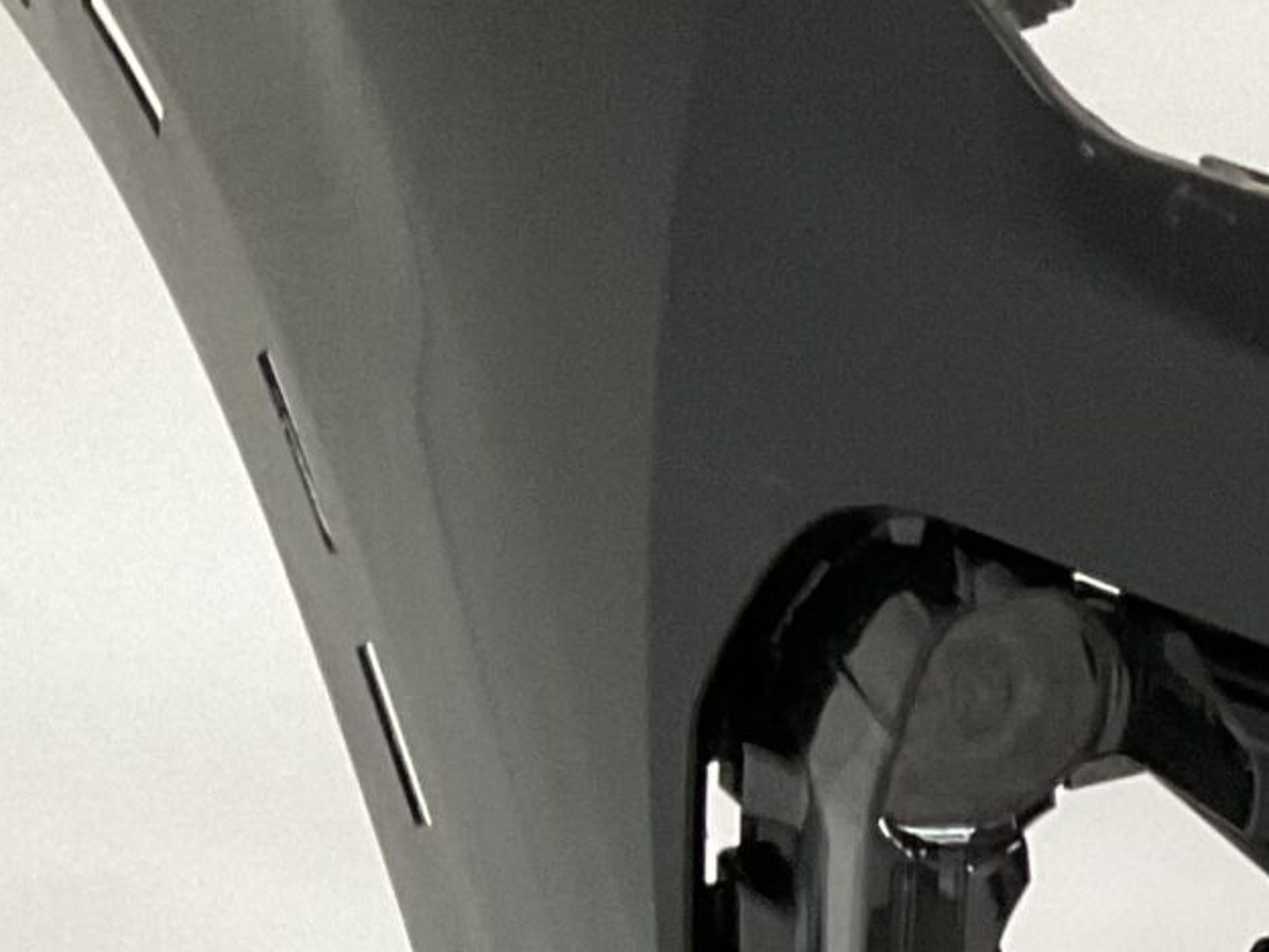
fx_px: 4362
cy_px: 1070
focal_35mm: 119
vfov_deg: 12.2
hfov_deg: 13.8
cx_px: 2593
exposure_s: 1/50
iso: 100
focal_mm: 3
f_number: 1.8
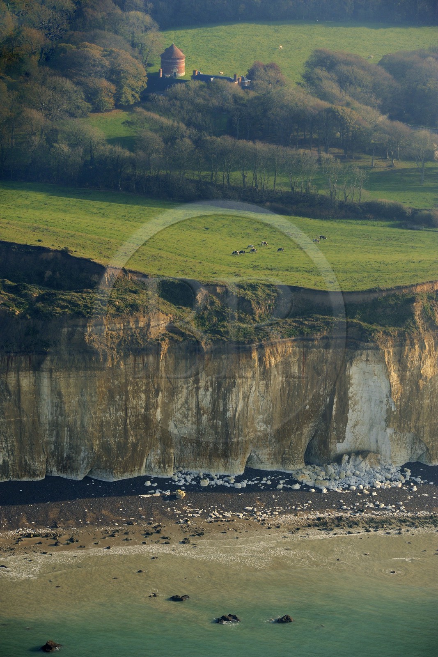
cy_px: 328
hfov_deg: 8.9
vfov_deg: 13.2
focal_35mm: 155
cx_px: 219
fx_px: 2828
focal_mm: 155
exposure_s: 1/800
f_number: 8
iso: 400
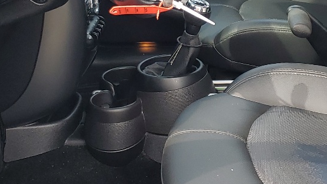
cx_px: 181
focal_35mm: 84
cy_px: 8
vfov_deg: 14.2
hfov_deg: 25.3
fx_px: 728
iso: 50
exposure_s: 1/357
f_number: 1.5
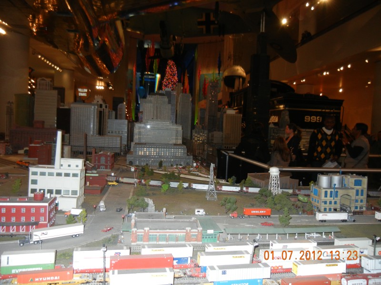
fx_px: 330
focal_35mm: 30
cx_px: 190
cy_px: 142
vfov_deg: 46.8
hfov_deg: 60.0
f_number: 3.5
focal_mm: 5.4
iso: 256
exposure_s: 1/30
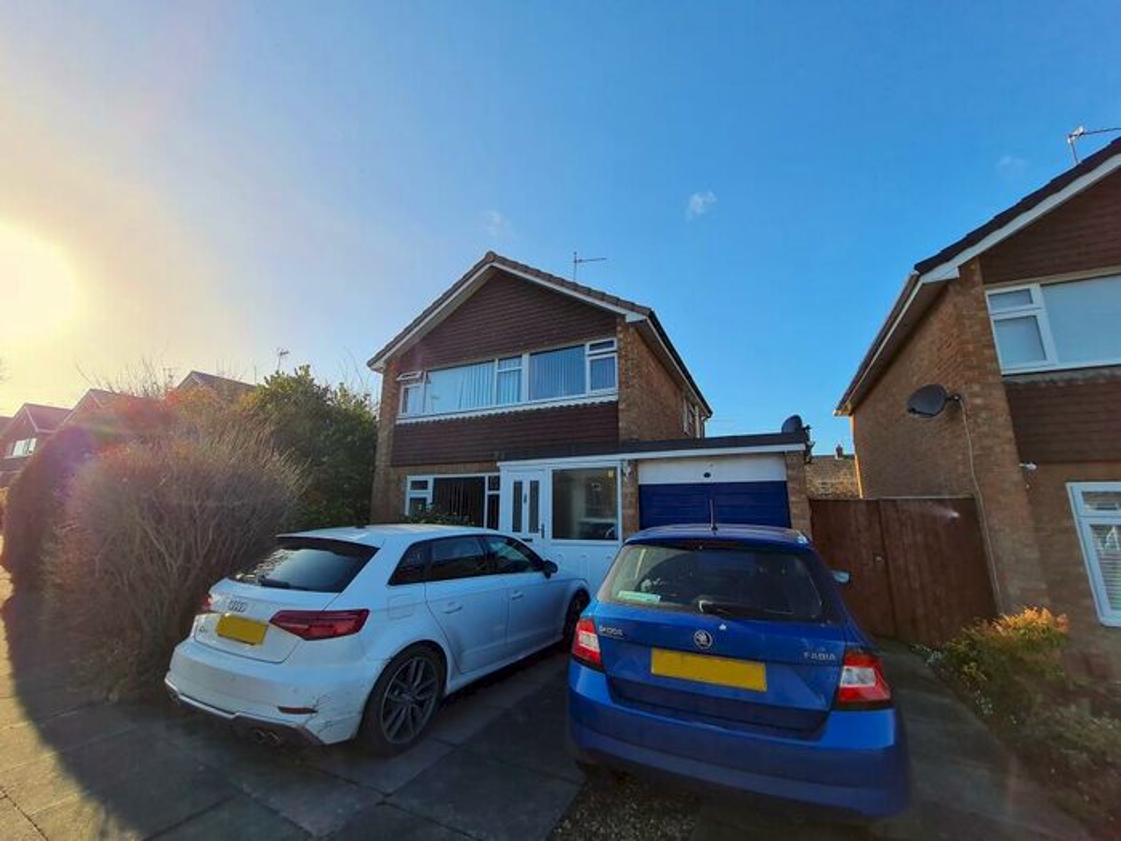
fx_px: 421
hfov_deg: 106.2
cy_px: 420
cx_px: 560
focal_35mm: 13
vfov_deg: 89.9
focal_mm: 1.74
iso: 50
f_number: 2.2
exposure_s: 1/1076
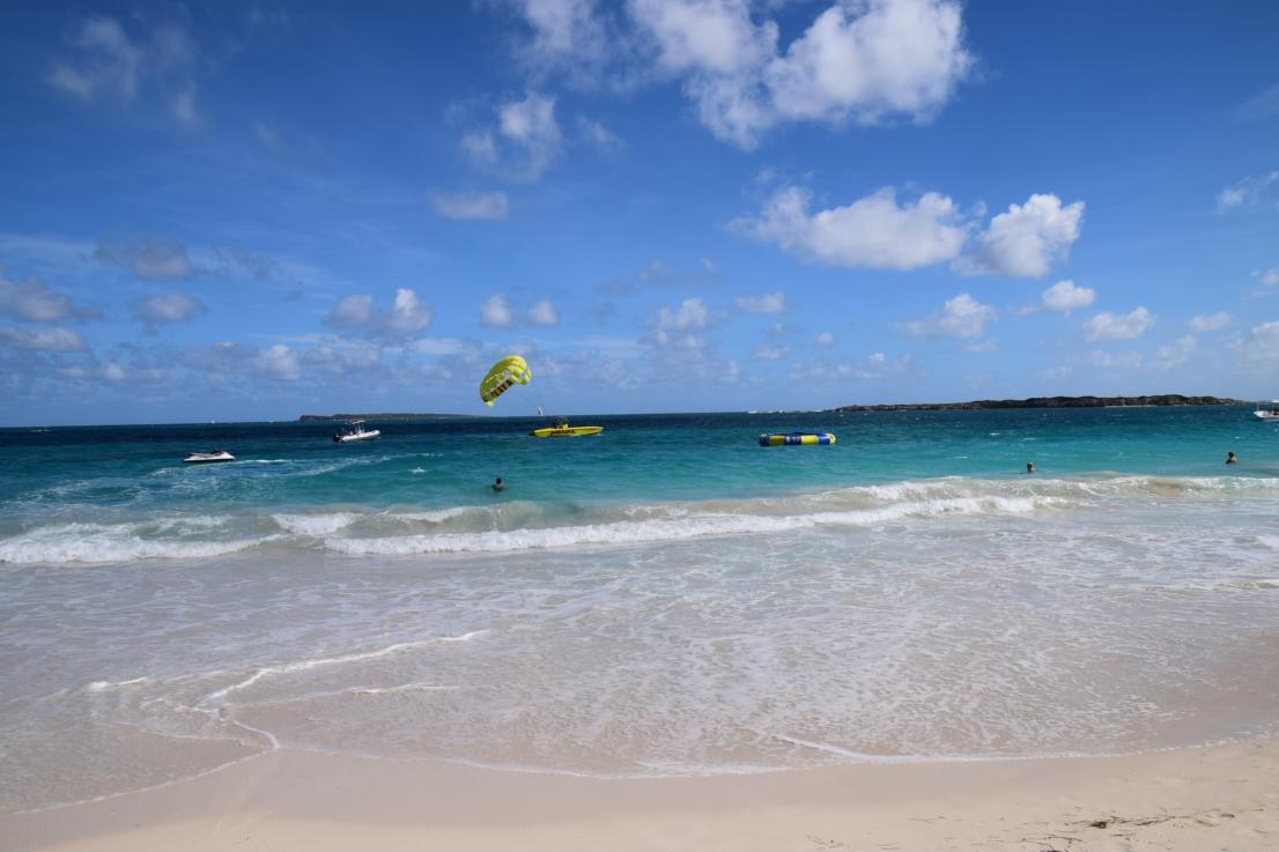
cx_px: 638
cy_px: 424
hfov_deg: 71.5
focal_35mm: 25
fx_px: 888
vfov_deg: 51.3
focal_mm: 16
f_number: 11
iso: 220
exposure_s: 1/500
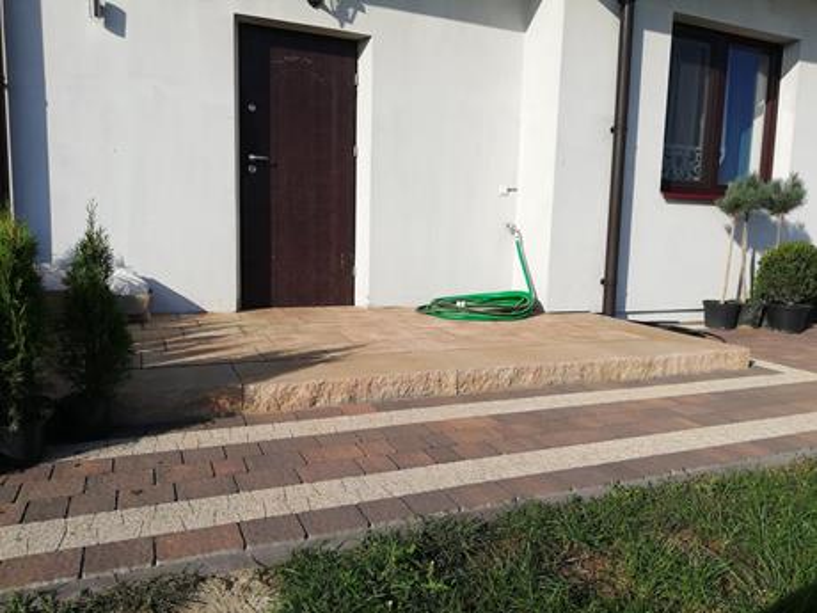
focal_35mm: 26
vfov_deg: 53.1
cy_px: 306
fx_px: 614
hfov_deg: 67.3
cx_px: 408
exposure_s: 1/1538
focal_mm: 3.81
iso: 50
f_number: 2.2
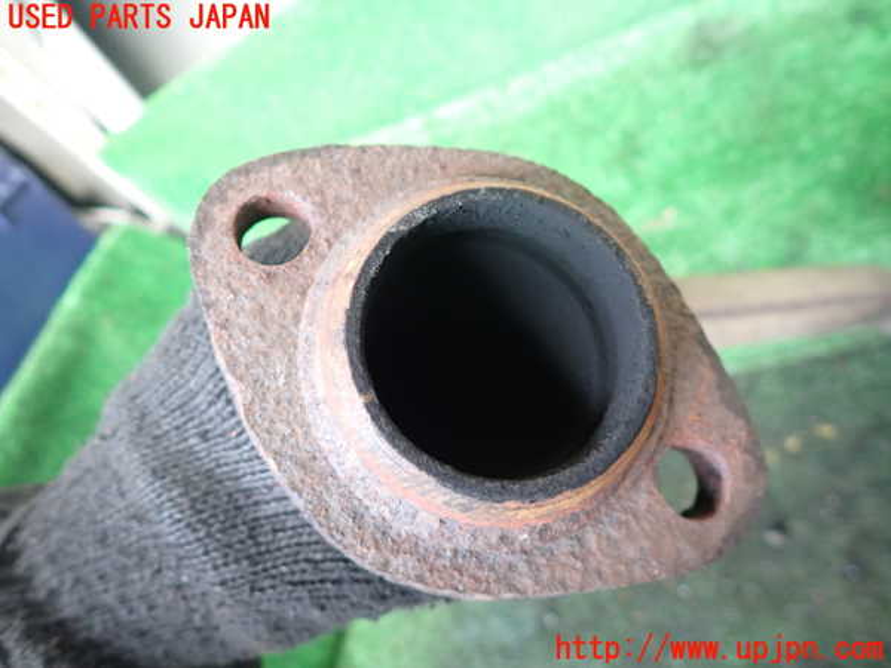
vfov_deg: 54.9
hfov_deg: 69.4
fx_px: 643
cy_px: 334
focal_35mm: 25
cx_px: 446
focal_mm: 4.5
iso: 250
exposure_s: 1/30
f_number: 2
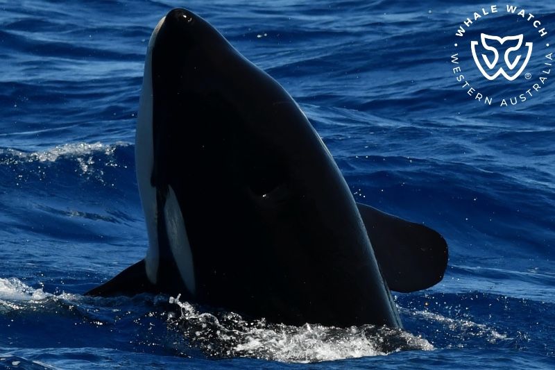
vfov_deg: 3.1
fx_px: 6936
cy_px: 185
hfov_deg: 4.6
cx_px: 278
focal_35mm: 450
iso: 400
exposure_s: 1/2000
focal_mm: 300
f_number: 8
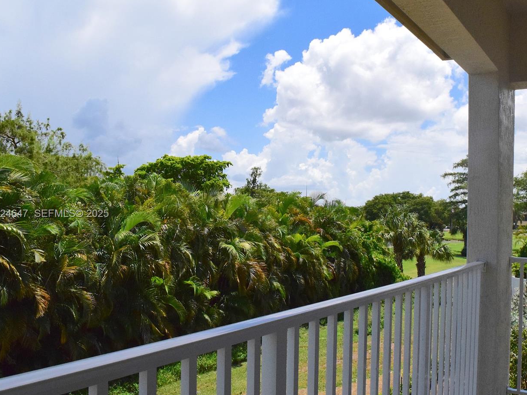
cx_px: 320
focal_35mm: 34
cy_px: 214
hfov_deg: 53.5
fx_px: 518
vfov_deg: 41.8
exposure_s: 1/3200
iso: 3200
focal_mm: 18
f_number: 16
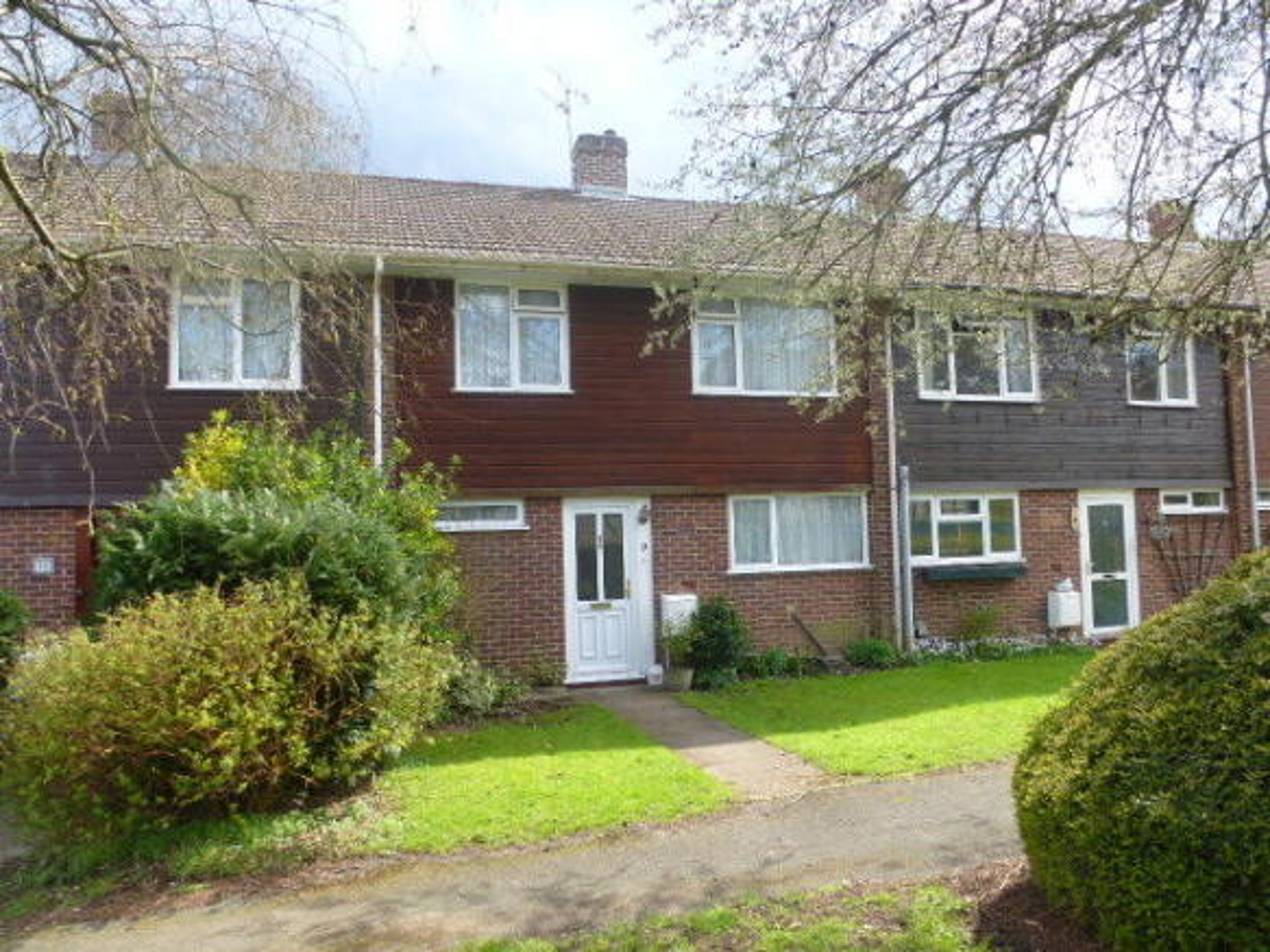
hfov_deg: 71.6
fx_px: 880
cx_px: 635
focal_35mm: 24
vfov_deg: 56.8
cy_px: 476
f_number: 3.5
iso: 100
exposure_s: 1/125
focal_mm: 4.3
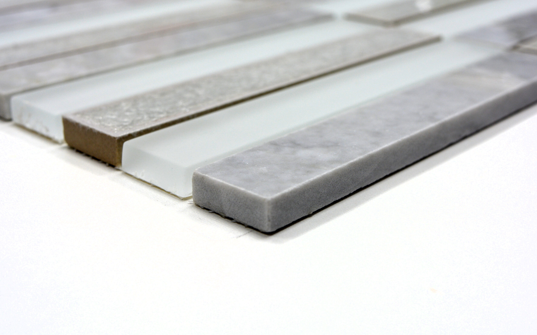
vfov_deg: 23.1
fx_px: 820
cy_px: 168
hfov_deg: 36.3
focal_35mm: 56
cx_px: 268
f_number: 8
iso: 200
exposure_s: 1/60
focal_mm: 36
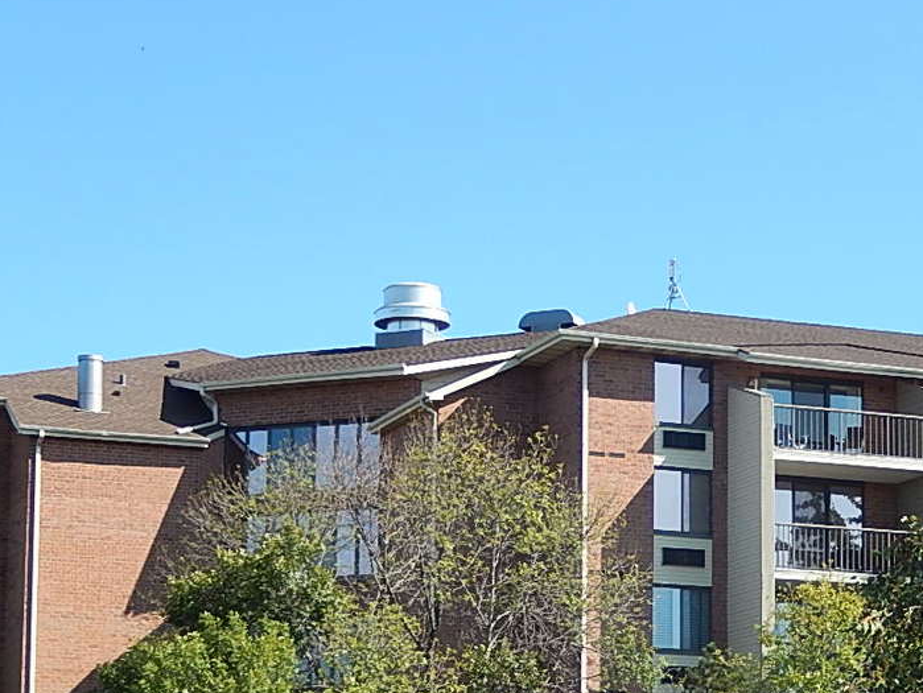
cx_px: 631
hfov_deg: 18.6
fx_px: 2801
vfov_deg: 14.0
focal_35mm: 105
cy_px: 577
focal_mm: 9.2
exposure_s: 1/500
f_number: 4.5
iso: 125
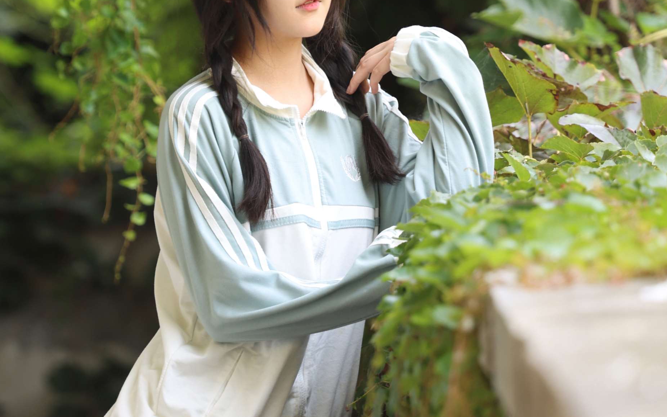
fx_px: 8545
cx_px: 354
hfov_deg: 4.5
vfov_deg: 2.8
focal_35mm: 470
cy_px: 384
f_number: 2.8
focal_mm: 168
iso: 125
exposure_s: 1/125
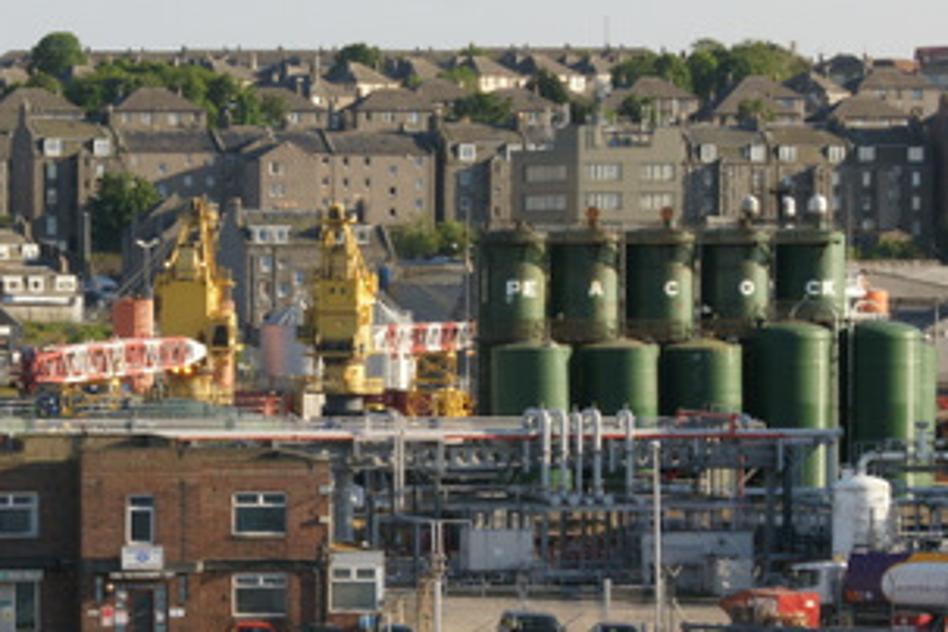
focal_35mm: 198
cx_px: 106
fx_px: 5214
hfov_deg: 10.3
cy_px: 400
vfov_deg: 6.9
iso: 400
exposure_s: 1/200
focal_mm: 50
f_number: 11
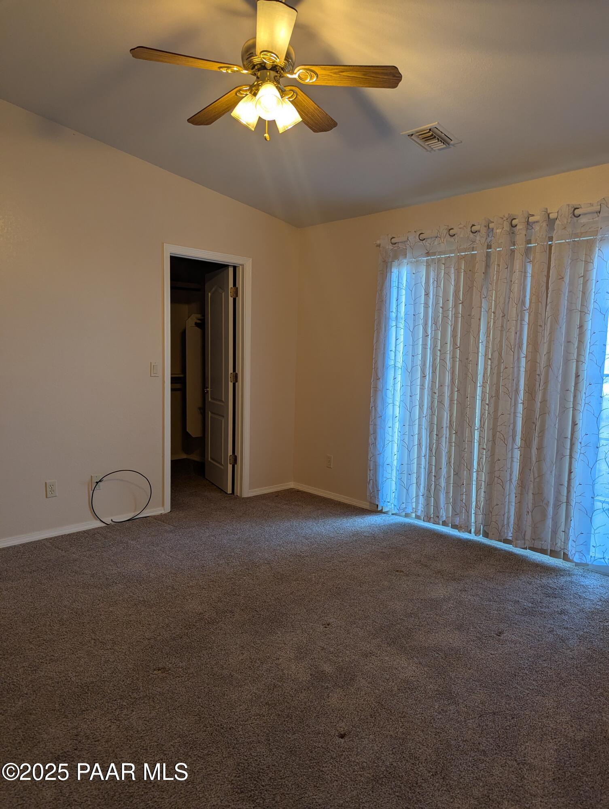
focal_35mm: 24
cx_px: 304
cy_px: 404
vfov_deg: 71.5
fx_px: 562
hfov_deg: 56.9
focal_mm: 6.81
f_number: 1.85
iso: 148
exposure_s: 1/120
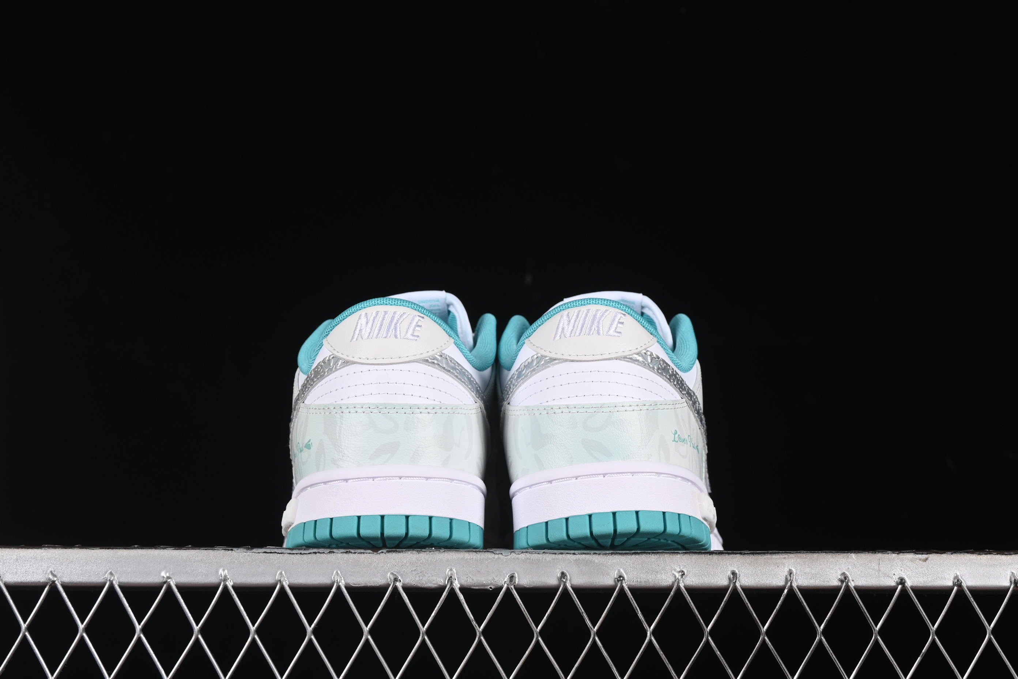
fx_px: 2121
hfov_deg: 27.0
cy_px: 340
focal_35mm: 75
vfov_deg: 18.2
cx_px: 509
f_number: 8
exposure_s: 1/80
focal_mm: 50
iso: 160
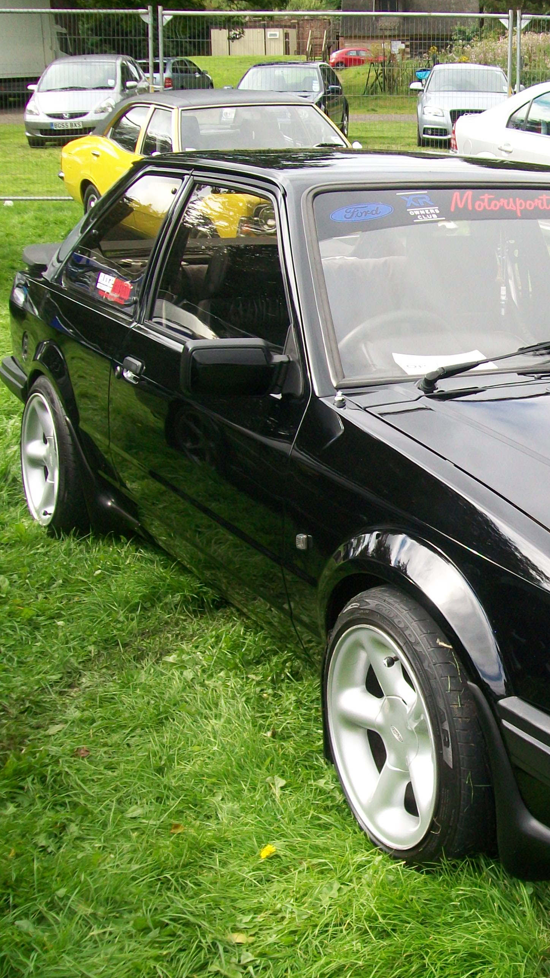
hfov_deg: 22.0
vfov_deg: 39.2
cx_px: 520
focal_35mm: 53
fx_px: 1374
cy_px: 490
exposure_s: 1/400
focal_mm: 6
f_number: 2.7
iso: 64
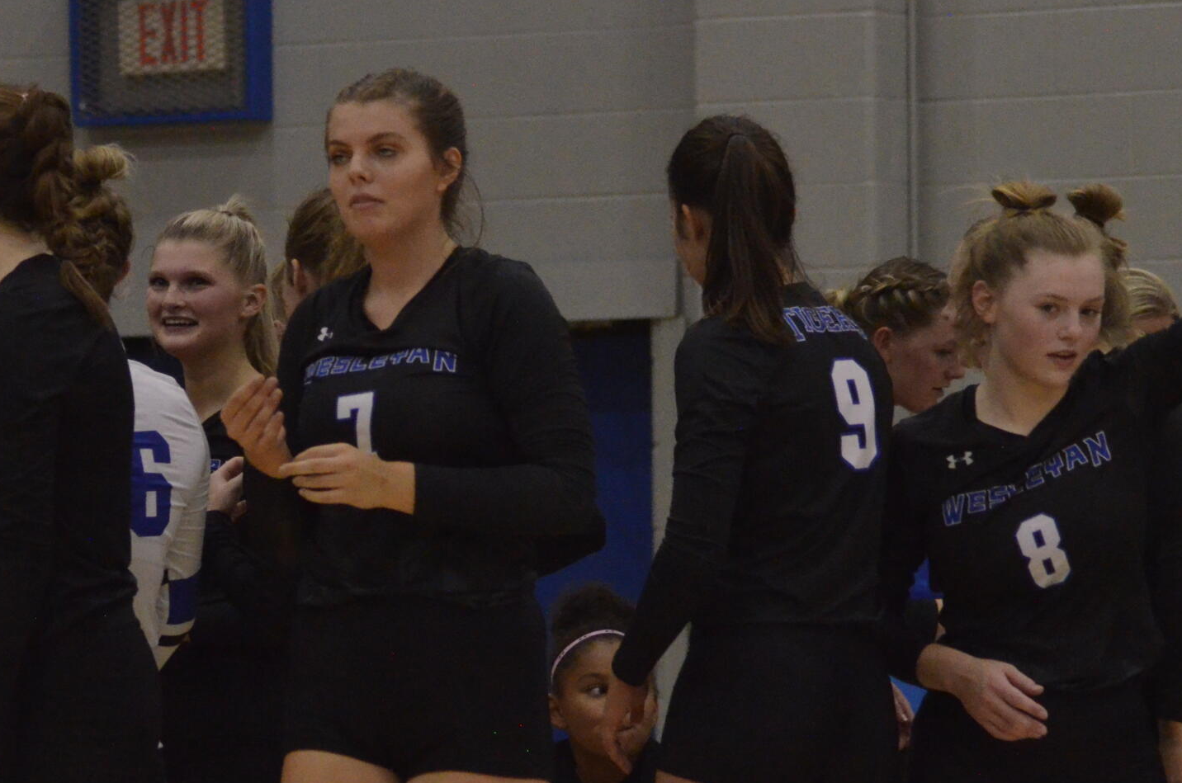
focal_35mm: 389
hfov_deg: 5.3
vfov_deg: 3.5
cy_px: 418
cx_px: 241
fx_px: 12744
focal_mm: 145
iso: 4000
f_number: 5.6
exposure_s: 1/640
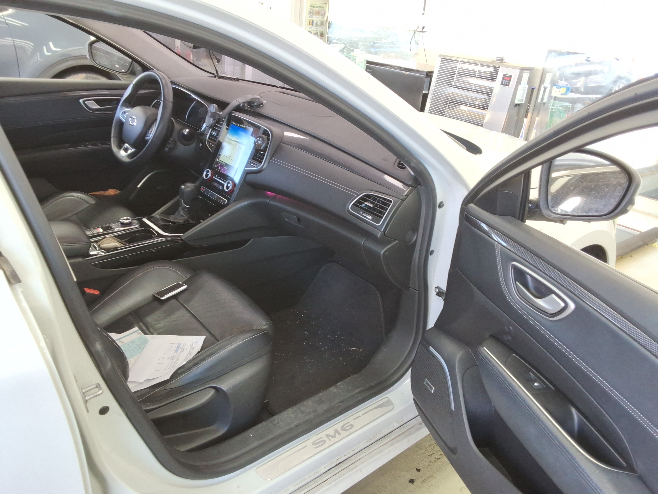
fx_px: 532
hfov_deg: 63.4
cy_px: 247
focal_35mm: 28
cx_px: 329
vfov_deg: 49.7
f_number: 1.9
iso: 47
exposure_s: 1/40
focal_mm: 2.91
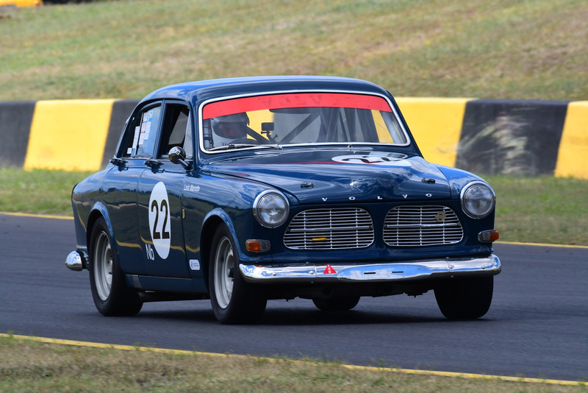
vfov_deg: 1.8
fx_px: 12254
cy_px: 196
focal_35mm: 750
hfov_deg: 2.7
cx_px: 294
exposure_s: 1/640
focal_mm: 500
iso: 640
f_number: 13
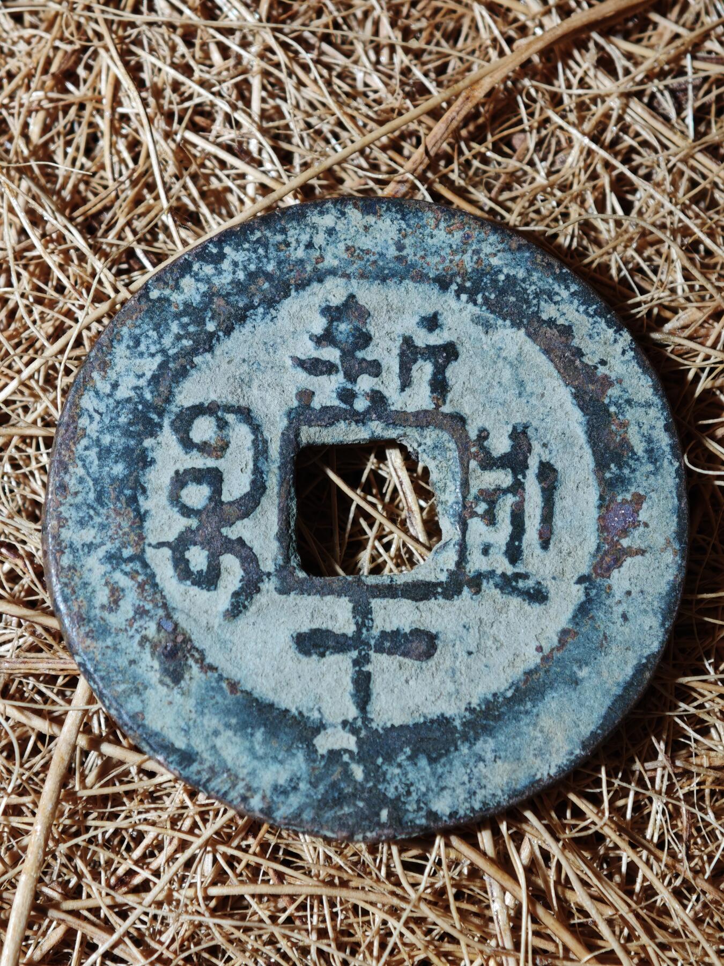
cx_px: 362
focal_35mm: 93
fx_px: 2593
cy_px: 483
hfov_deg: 15.9
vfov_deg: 21.1
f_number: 2
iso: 125
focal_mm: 9
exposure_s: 1/100
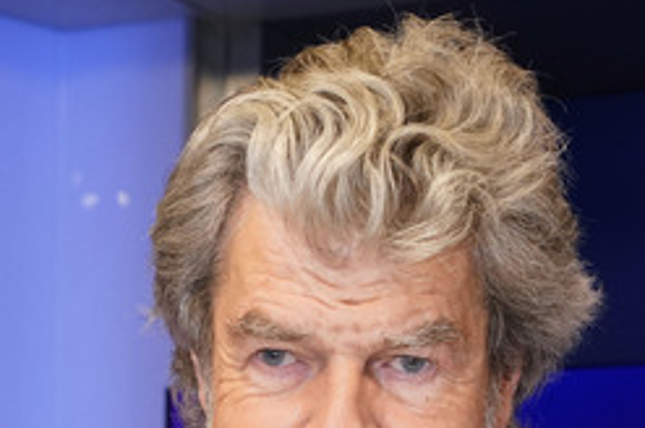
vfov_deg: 17.9
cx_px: 398
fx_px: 1342
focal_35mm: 75
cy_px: 381
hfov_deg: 26.9
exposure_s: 1/125
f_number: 5.6
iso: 2000
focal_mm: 41
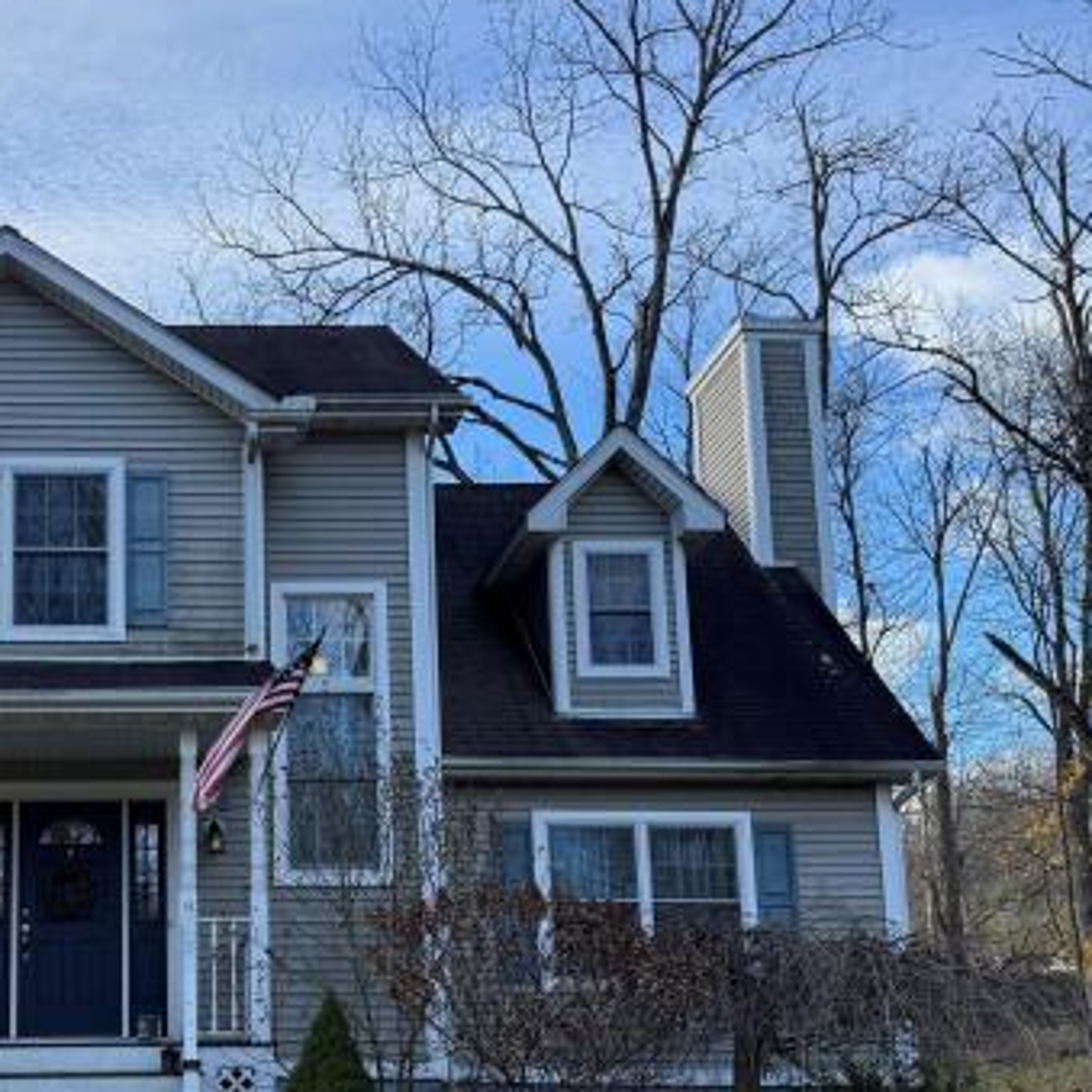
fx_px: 1606
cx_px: 168
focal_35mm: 45
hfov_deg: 35.9
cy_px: 792
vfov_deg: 36.8
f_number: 1.78
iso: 100
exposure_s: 1/1653
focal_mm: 6.76
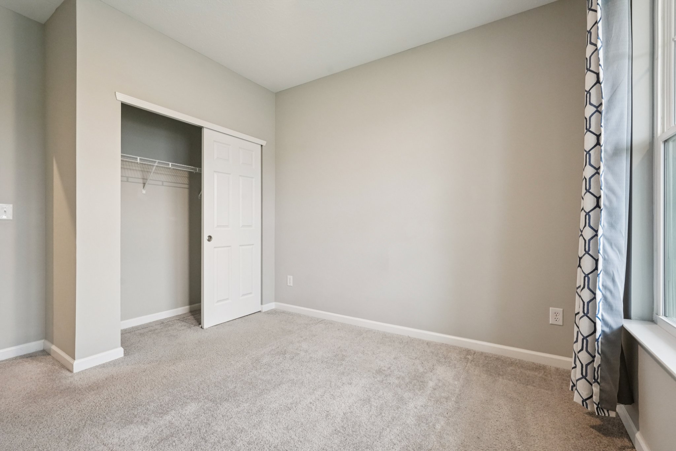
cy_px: 226
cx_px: 338
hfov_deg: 96.7
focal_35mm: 16
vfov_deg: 73.7
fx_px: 300
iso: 1600
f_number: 8
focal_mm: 16
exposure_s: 1/30
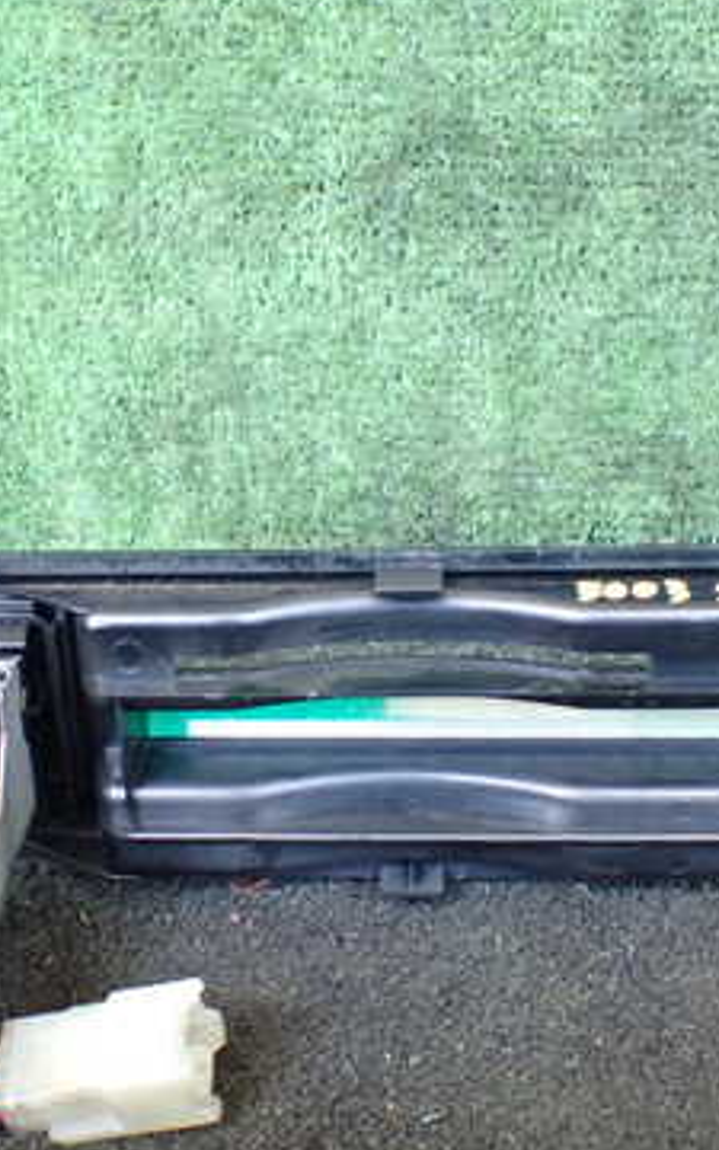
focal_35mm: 53
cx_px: 268
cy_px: 648
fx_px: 1662
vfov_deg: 38.1
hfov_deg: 24.3
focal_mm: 5.4
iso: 800
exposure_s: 1/80
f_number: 2.3
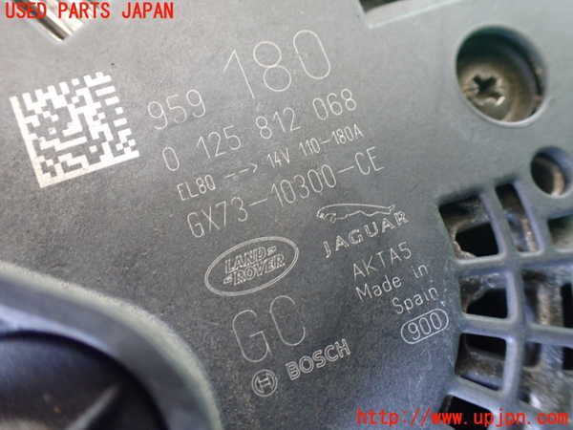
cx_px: 286
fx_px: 497
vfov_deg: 46.8
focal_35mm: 30
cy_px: 215
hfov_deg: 60.0
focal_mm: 5.4
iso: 800
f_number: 2.3
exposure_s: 1/60
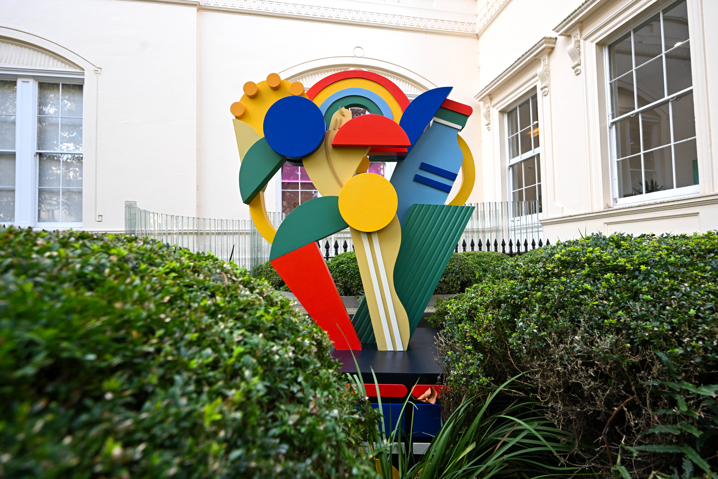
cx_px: 359
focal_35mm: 19
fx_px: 379
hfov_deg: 86.9
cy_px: 240
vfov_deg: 64.6
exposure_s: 1/320
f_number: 5.6
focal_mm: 19
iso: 1000
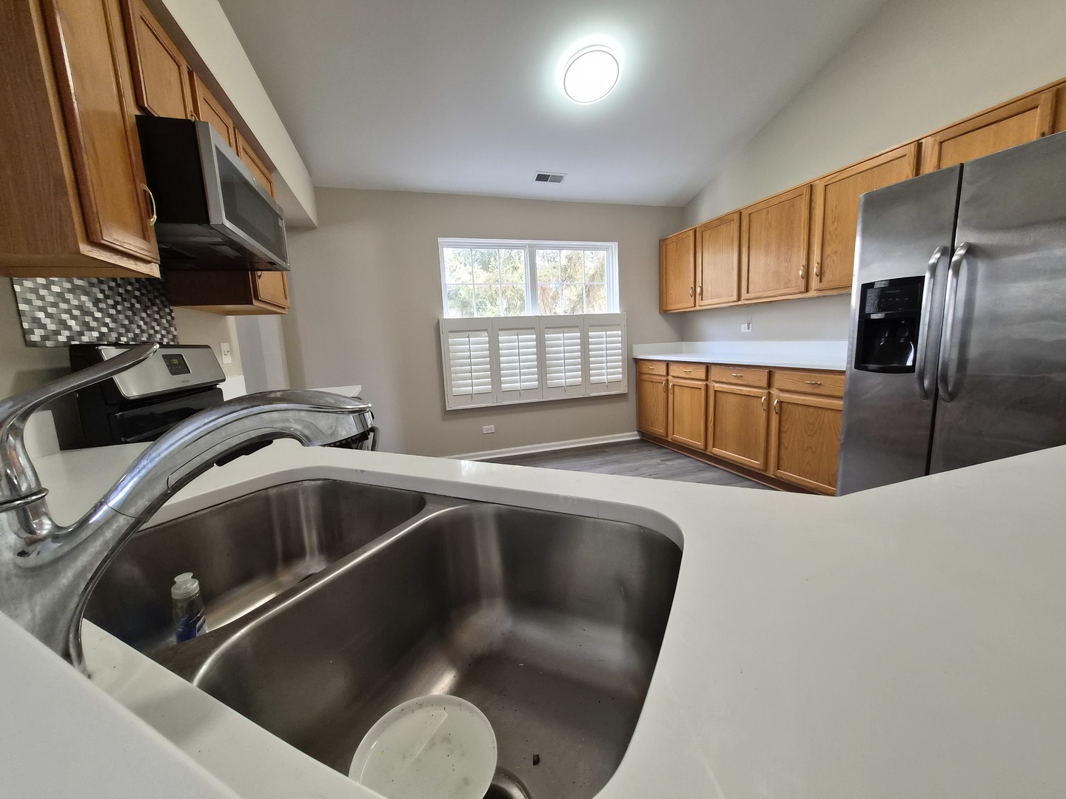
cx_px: 533
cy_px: 400
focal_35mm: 13
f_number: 2.2
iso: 160
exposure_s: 1/60
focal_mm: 1.7
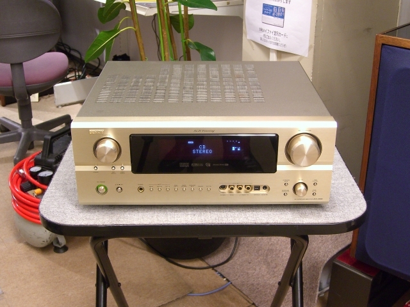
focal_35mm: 46
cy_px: 154
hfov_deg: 41.2
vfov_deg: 31.5
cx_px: 205
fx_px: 545
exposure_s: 1/13
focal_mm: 9.5
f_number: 3.1
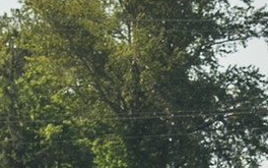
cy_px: 293
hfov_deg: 3.2
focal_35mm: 655
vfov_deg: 2.0
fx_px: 4784
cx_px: 133
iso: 250
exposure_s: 1/200
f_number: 5
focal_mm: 70
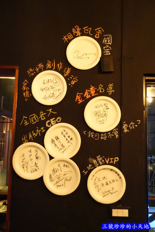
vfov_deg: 55.8
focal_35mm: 34
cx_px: 78
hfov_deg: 38.9
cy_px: 116
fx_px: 220
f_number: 9
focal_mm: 12.48
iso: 6400
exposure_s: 1/5
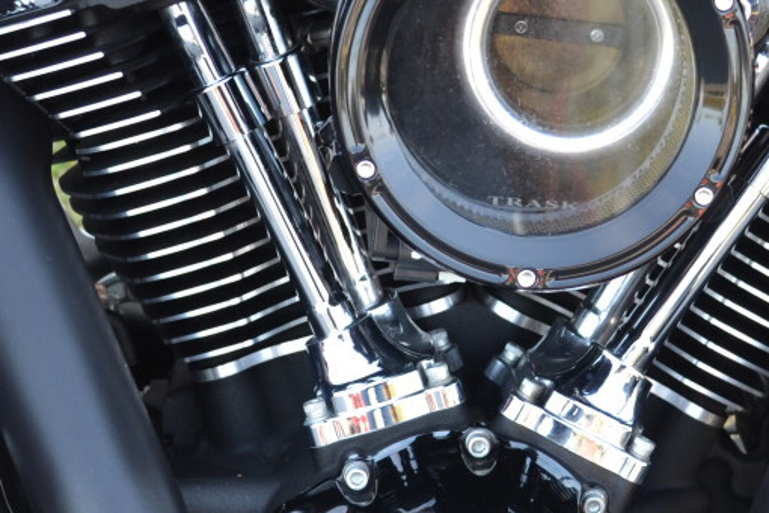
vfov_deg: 11.4
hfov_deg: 17.0
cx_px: 507
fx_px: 2563
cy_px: 299
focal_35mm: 120
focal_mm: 34
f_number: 5.6
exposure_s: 1/125
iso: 400
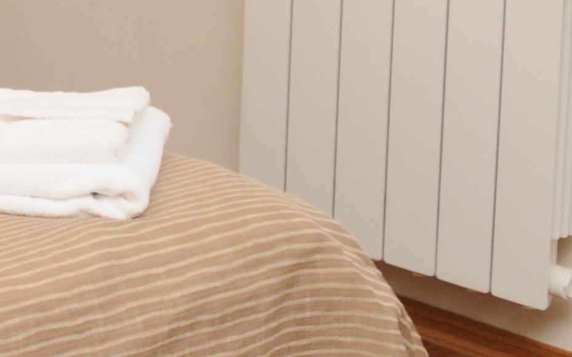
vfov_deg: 8.9
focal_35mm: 141
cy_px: -255
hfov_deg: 12.3
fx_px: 2197
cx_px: -734
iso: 500
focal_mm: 20
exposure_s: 1/60
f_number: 6.3
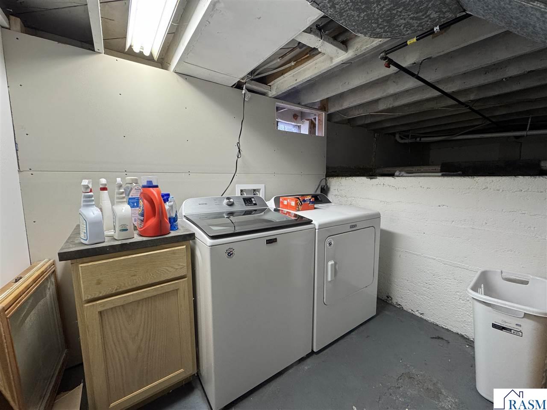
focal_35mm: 14
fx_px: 221
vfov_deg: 85.7
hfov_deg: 102.1
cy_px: 205
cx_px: 274
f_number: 2.2
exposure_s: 1/60
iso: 200
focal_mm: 2.22
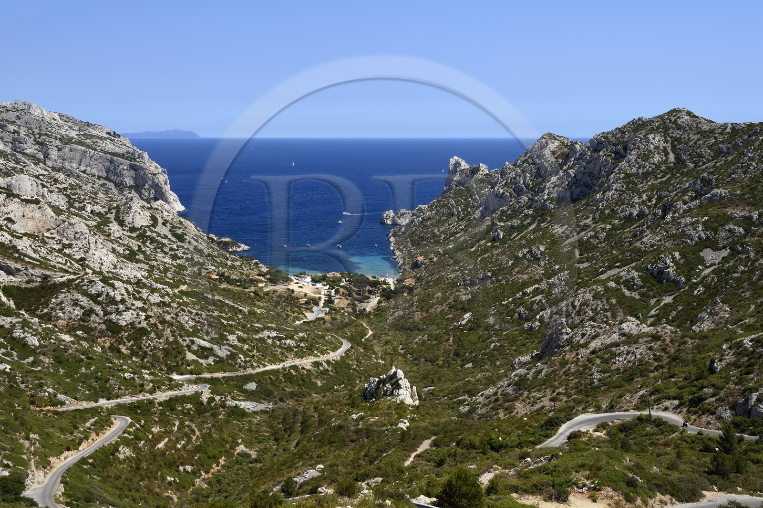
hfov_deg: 42.8
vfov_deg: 29.2
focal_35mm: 46
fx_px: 974
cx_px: 382
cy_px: 254
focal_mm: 46
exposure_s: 1/250
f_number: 14
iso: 200
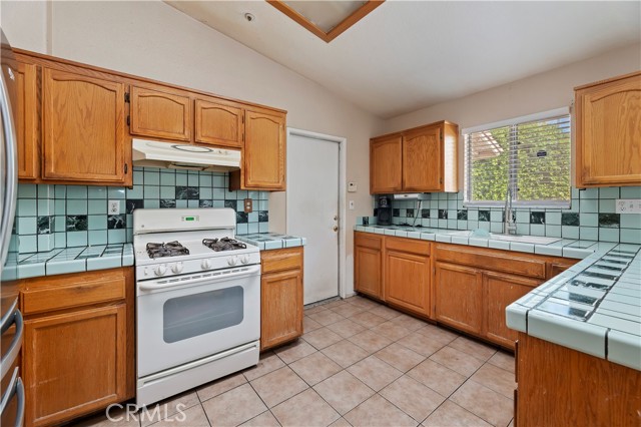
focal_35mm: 14
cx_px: 320
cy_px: 214
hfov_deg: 104.3
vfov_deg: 81.1
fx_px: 249
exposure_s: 1/10
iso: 500
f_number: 10
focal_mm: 14
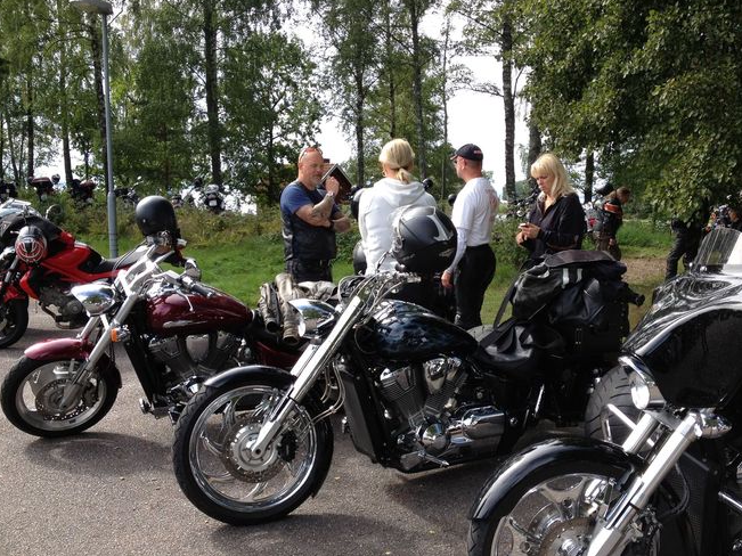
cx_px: 408
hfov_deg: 43.8
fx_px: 922
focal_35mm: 43
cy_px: 319
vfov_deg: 33.5
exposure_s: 1/516
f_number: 2.4
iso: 64
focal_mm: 4.28
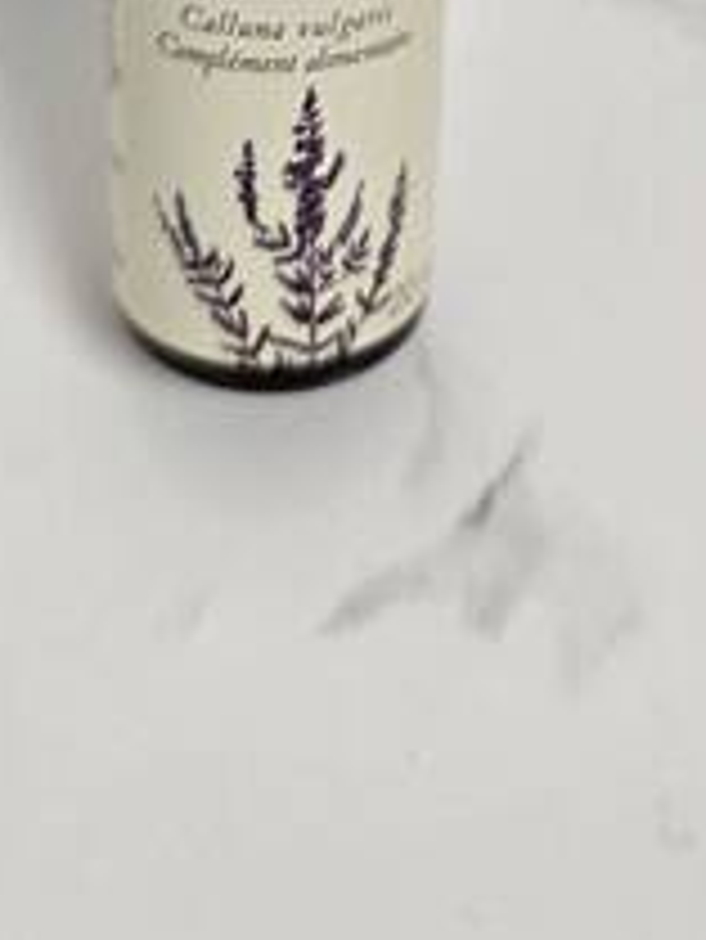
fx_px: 1793
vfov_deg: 25.4
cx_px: 477
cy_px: -274
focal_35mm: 66
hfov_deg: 22.2
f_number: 1.8
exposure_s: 1/100
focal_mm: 5.4
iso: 80
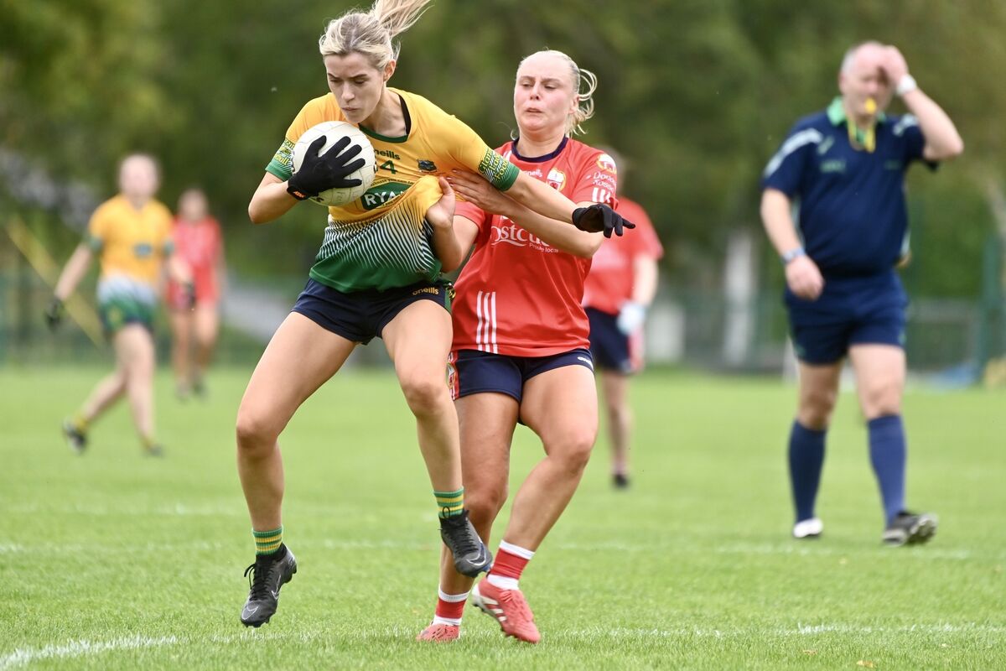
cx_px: 503
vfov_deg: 2.7
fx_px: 13971
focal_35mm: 500
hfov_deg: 4.1
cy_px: 336
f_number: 5.6
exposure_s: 1/800
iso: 1000
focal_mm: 500
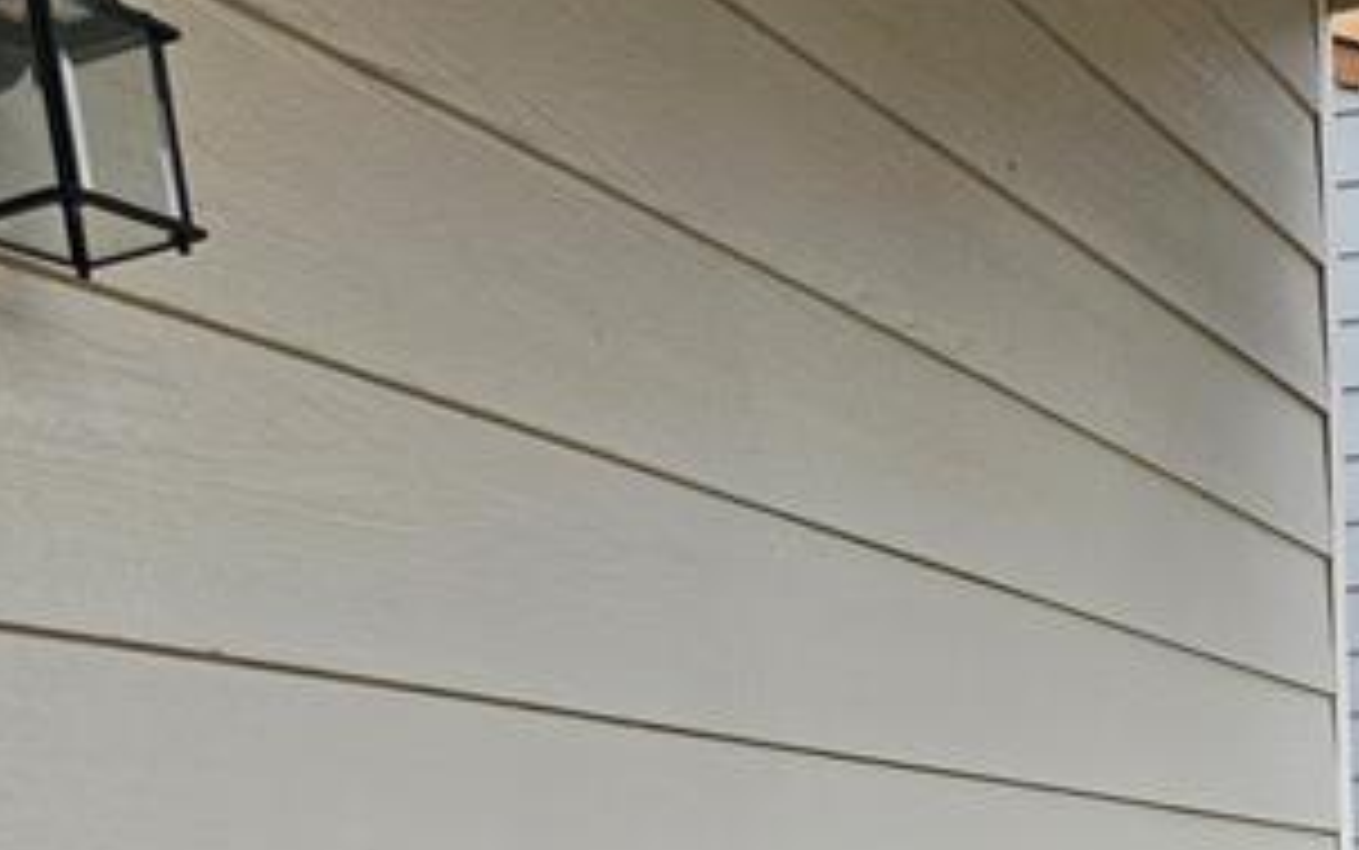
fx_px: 2297
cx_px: 1271
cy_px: 1462
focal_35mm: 62
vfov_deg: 17.6
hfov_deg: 31.1
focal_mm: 6.3
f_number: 1.7
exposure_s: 1/147
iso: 10
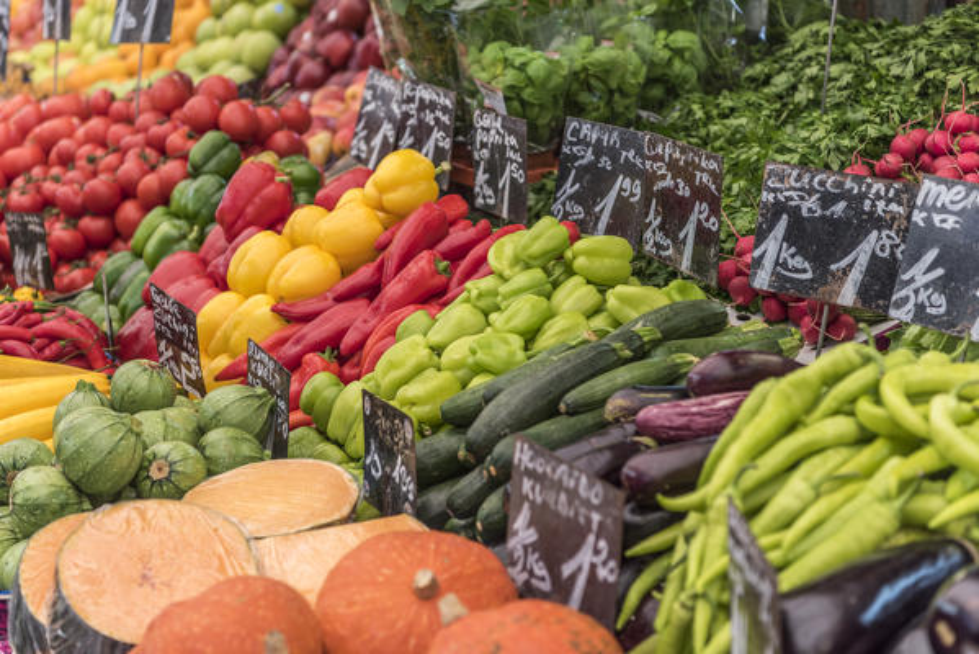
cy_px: 327
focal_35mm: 70
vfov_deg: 19.5
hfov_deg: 28.8
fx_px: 1904
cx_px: 490
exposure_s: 1/60
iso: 400
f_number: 4
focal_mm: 70
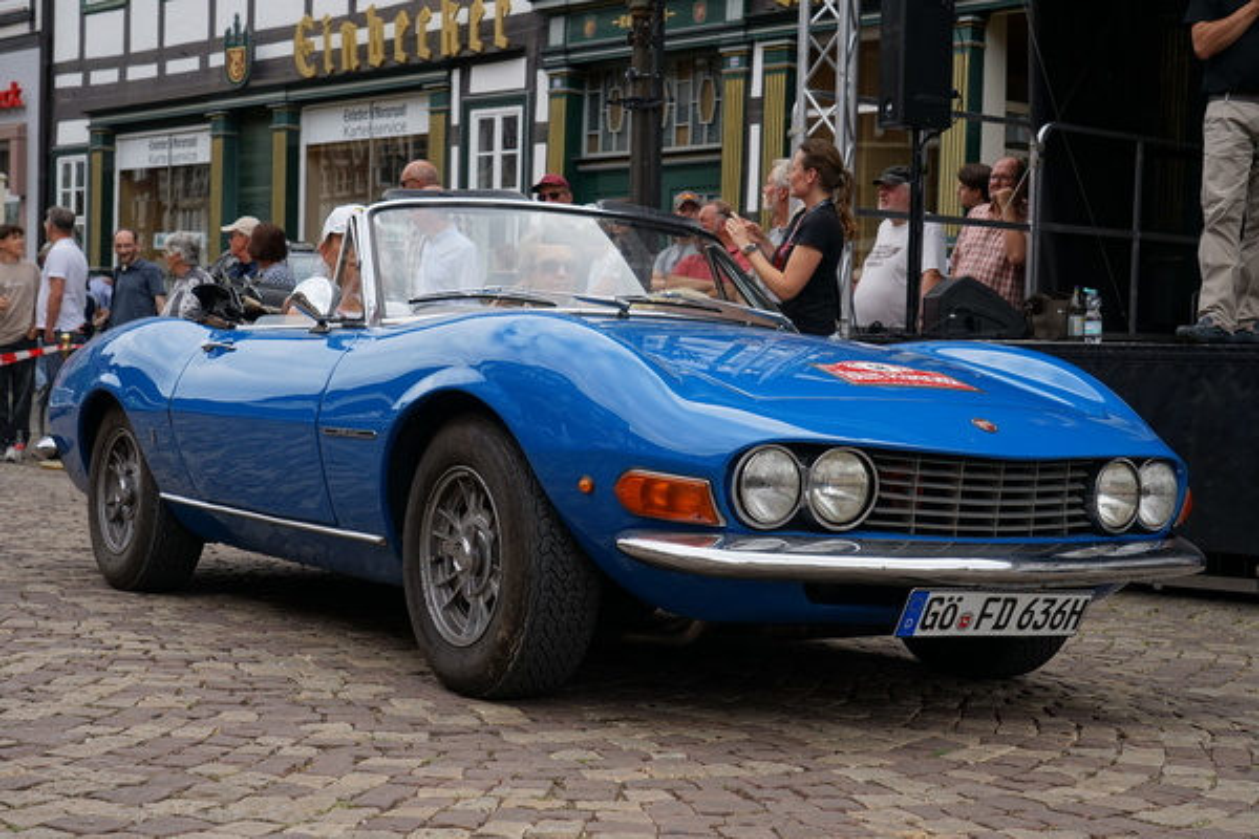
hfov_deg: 35.6
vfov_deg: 24.2
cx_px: 630
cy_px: 420
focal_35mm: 56
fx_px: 1958
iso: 100
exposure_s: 1/100
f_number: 7.1
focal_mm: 56
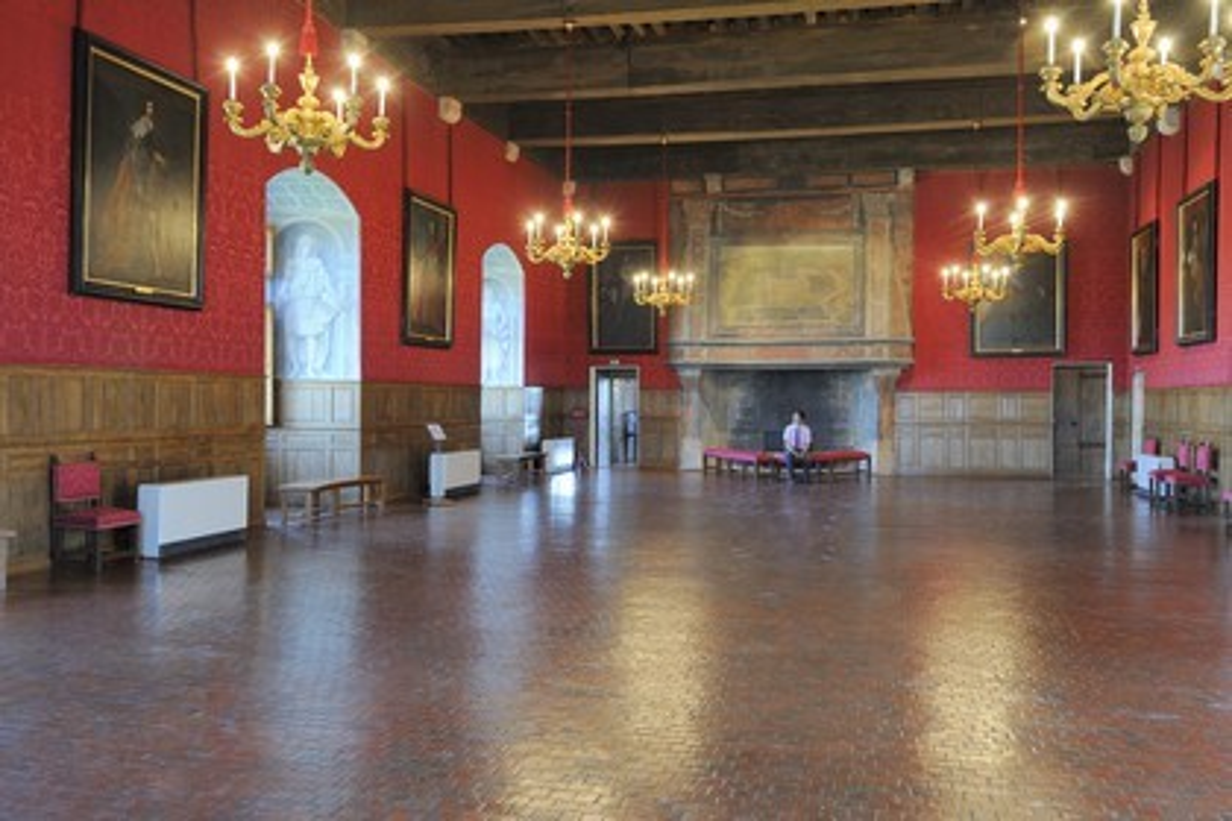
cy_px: 410
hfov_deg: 58.7
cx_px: 616
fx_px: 1095
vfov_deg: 41.1
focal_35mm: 32
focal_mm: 32
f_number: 10
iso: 200
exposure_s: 1.6
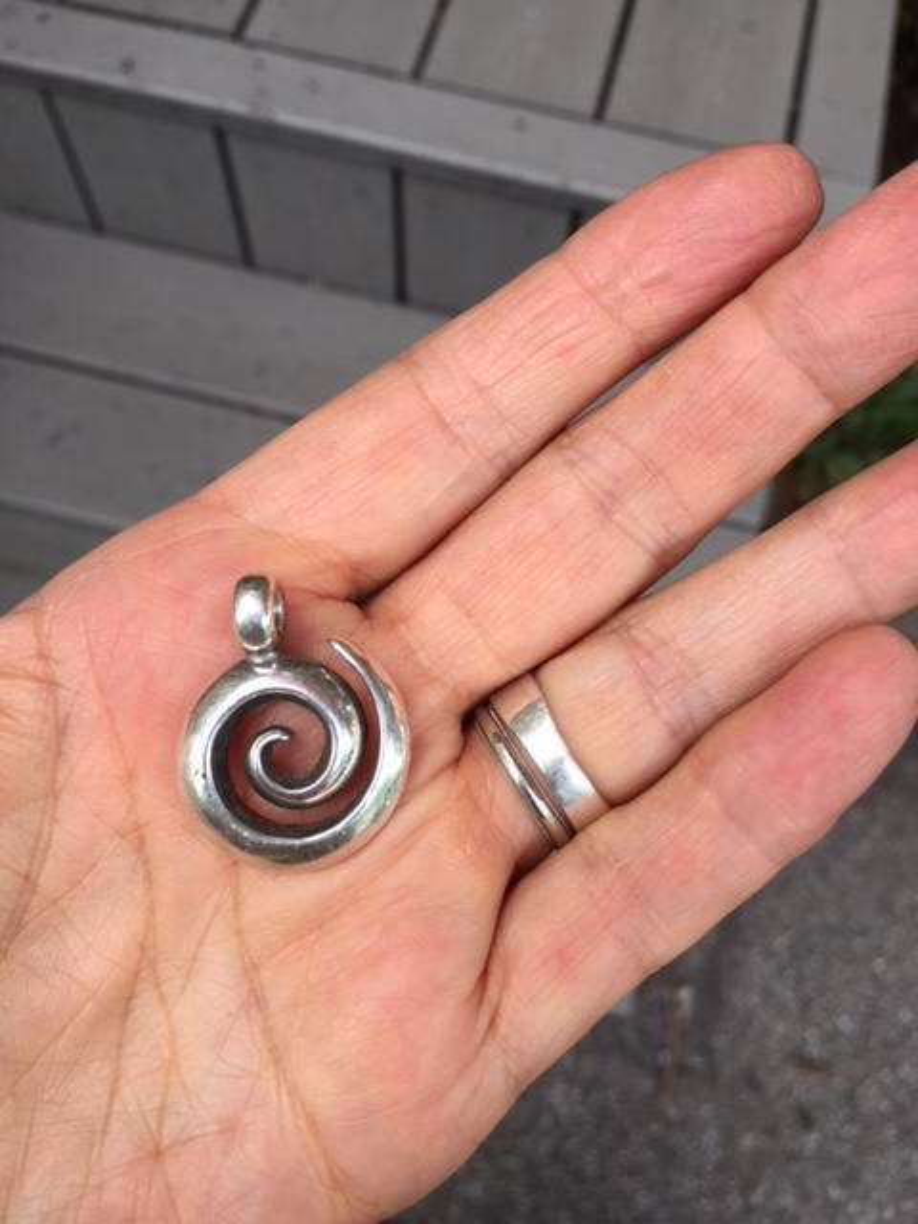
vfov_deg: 61.7
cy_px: 612
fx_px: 1025
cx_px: 459
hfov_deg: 48.2
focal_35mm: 29
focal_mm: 4.15
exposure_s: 1/244
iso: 32
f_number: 2.2
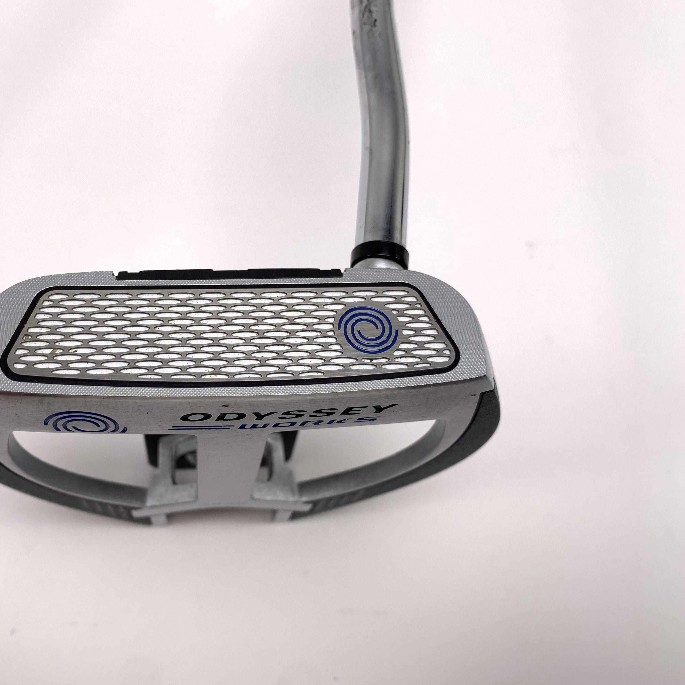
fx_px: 694
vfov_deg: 52.5
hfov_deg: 51.8
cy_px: 342
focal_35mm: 31
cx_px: 241
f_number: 1.8
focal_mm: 4.25
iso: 25
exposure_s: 1/169
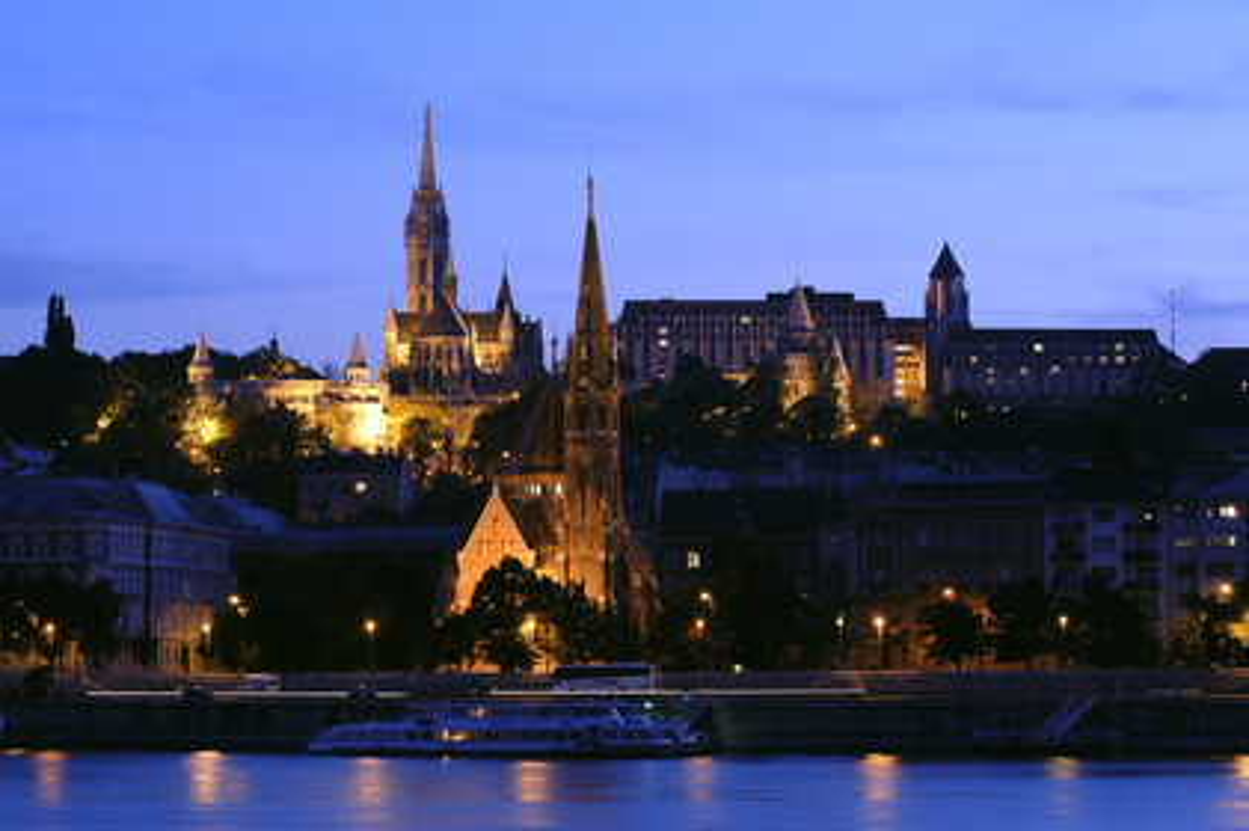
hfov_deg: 19.5
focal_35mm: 105
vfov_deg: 13.0
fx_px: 3640
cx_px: 624
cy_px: 416
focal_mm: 70
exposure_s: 3
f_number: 8
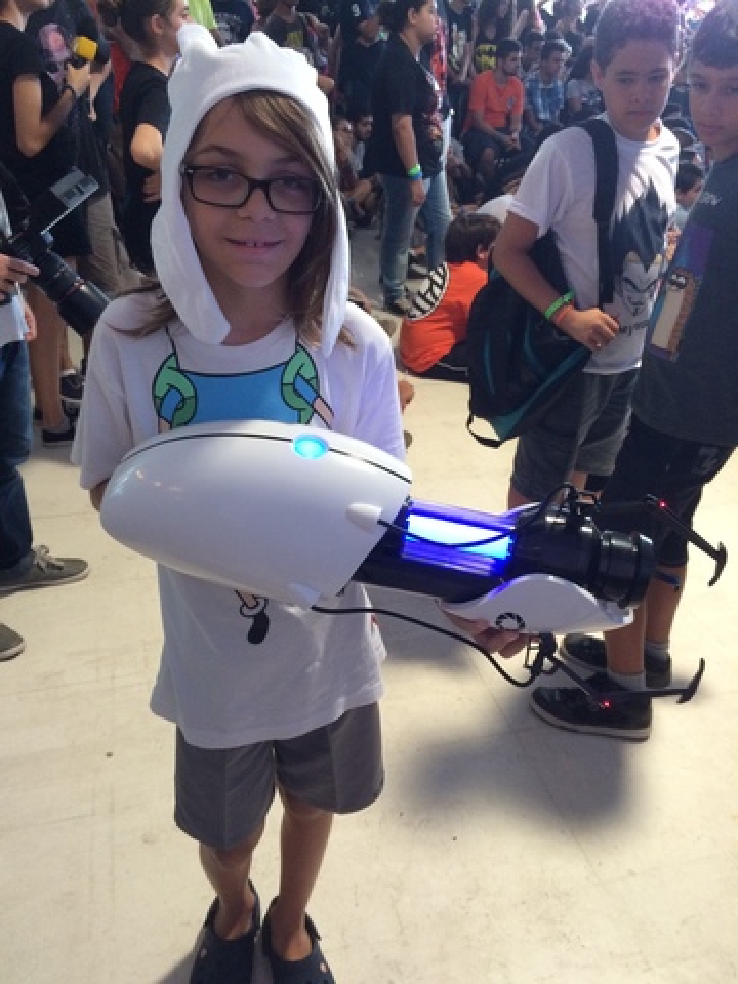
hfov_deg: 48.2
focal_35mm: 29
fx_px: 824
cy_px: 492
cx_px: 369
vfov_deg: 61.7
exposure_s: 1/30
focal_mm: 4.15
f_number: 2.2
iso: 200
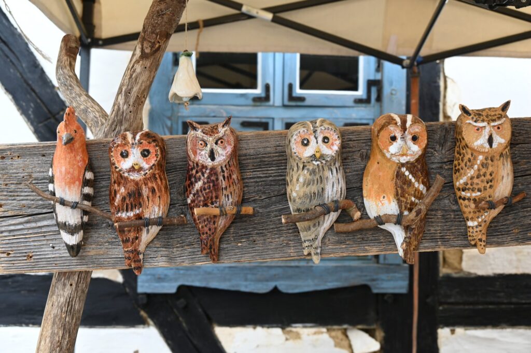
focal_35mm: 54
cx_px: 266
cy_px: 176
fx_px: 796
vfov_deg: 25.0
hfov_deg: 36.9
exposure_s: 1/200
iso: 640
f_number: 7.1
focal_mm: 54
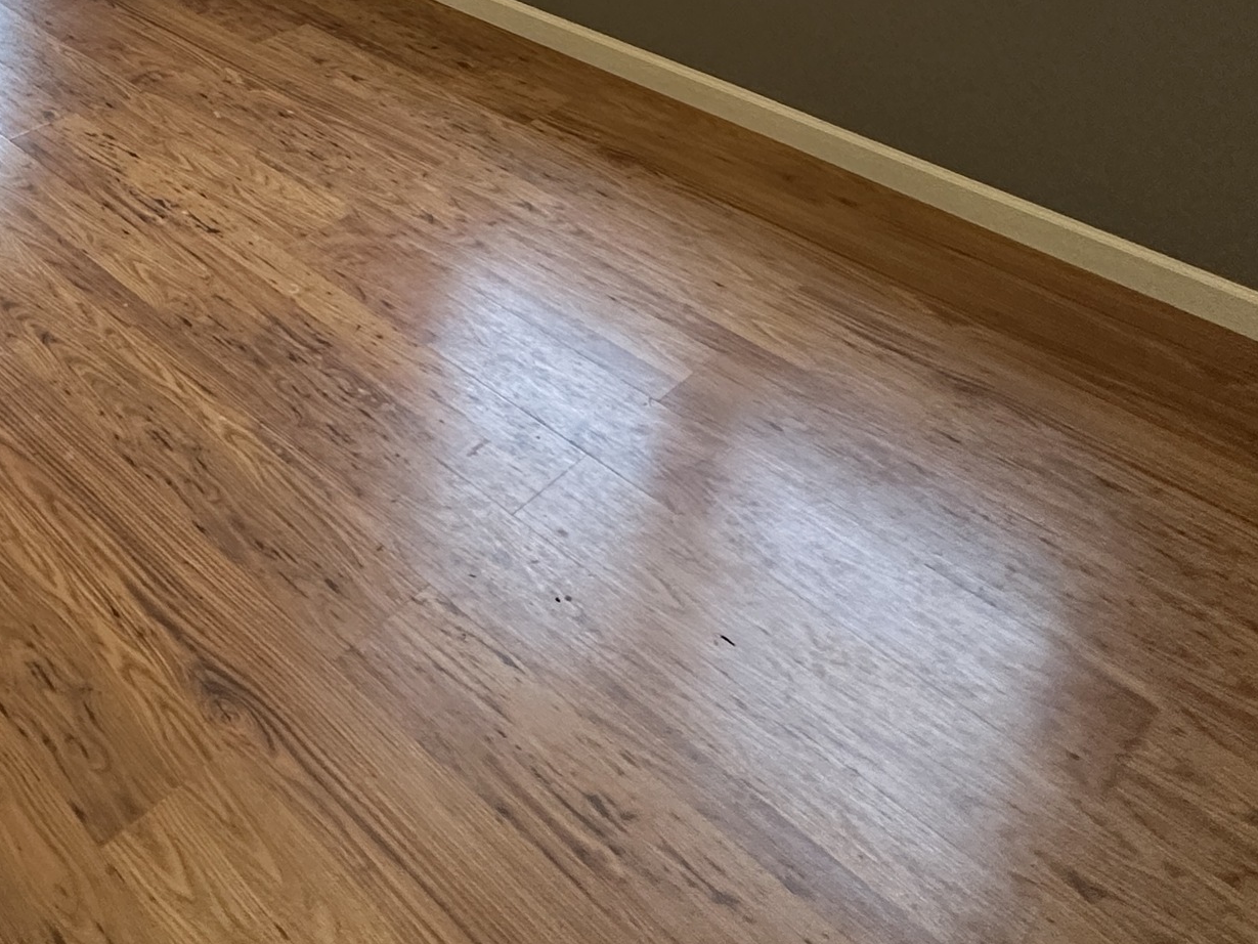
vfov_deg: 33.0
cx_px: -59
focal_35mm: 35
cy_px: -201
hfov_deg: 43.3
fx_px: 1272
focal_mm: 2.22
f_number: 2.2
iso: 320
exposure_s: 1/120
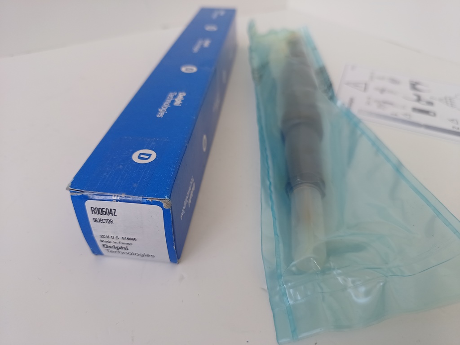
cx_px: 230
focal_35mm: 23
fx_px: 306
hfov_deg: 73.9
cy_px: 172
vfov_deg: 58.9
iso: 64
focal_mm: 5.06
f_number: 1.8
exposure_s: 1/50
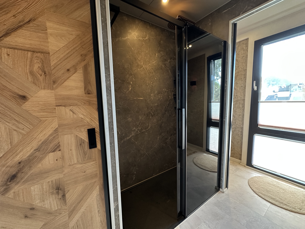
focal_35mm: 14
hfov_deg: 102.1
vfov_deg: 85.7
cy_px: 114
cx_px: 152
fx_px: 123
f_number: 2.2
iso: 400
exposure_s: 1/60
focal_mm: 2.22
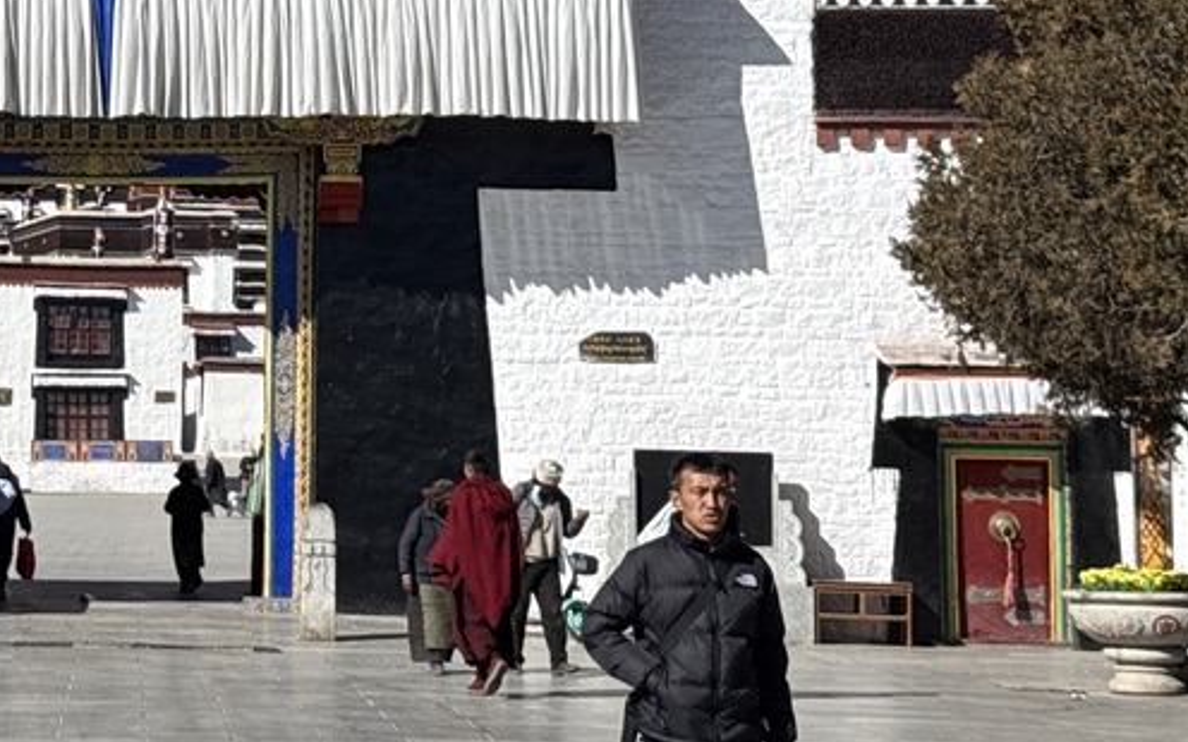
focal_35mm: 105
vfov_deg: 12.4
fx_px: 3400
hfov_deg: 19.4
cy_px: 57
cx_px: 50
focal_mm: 6.76
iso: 64
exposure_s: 1/7874
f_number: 1.78
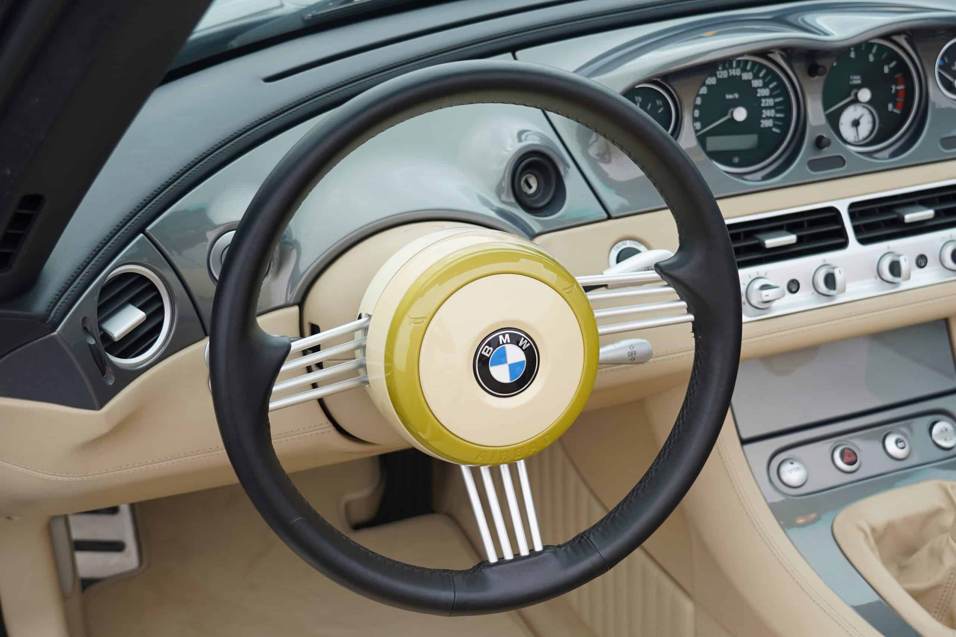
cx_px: 478
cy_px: 318
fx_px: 1301
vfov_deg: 27.5
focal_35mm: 49
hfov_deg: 40.3
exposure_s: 1/160
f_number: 4
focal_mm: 33
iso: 160
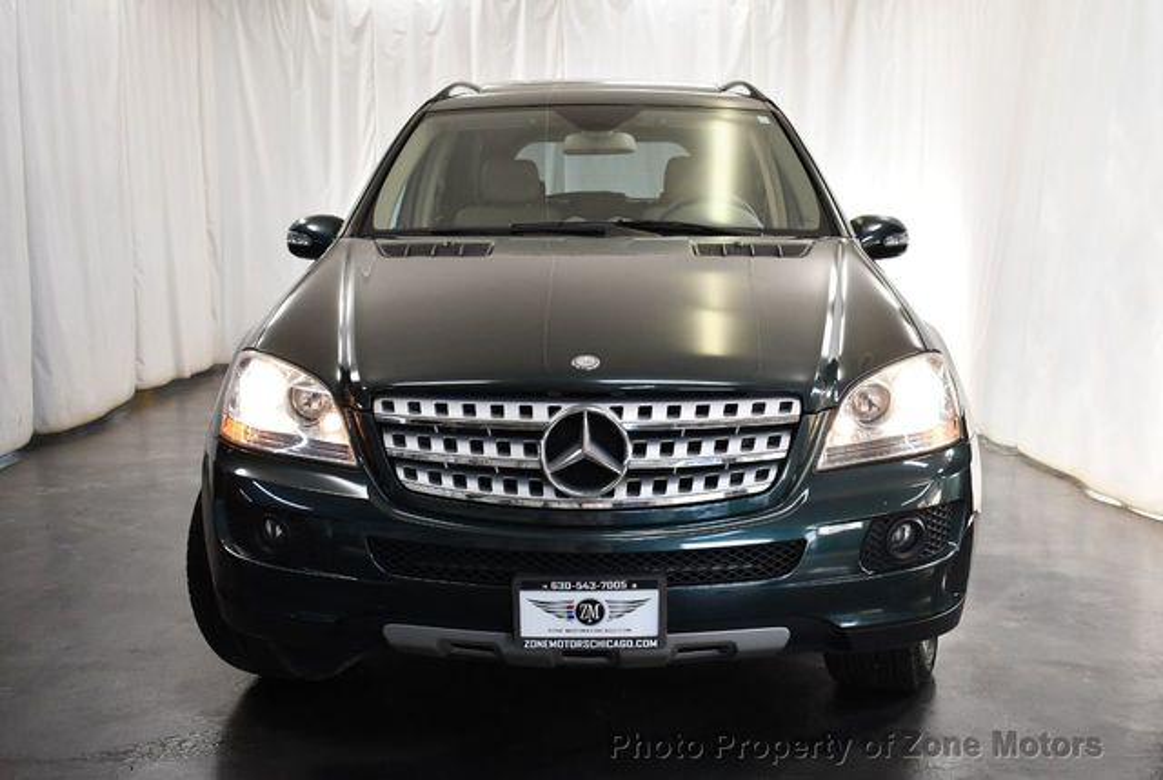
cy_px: 390
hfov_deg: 53.1
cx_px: 582
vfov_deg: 37.0
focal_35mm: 36
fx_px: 1165
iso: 800
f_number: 3.5
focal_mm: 18
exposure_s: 1/200
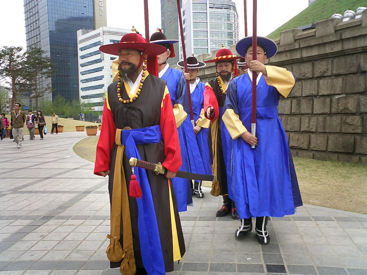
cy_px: 138
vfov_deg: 38.7
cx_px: 184
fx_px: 392
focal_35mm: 37
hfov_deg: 50.1
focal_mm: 5.6
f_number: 3.5
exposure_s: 1/160
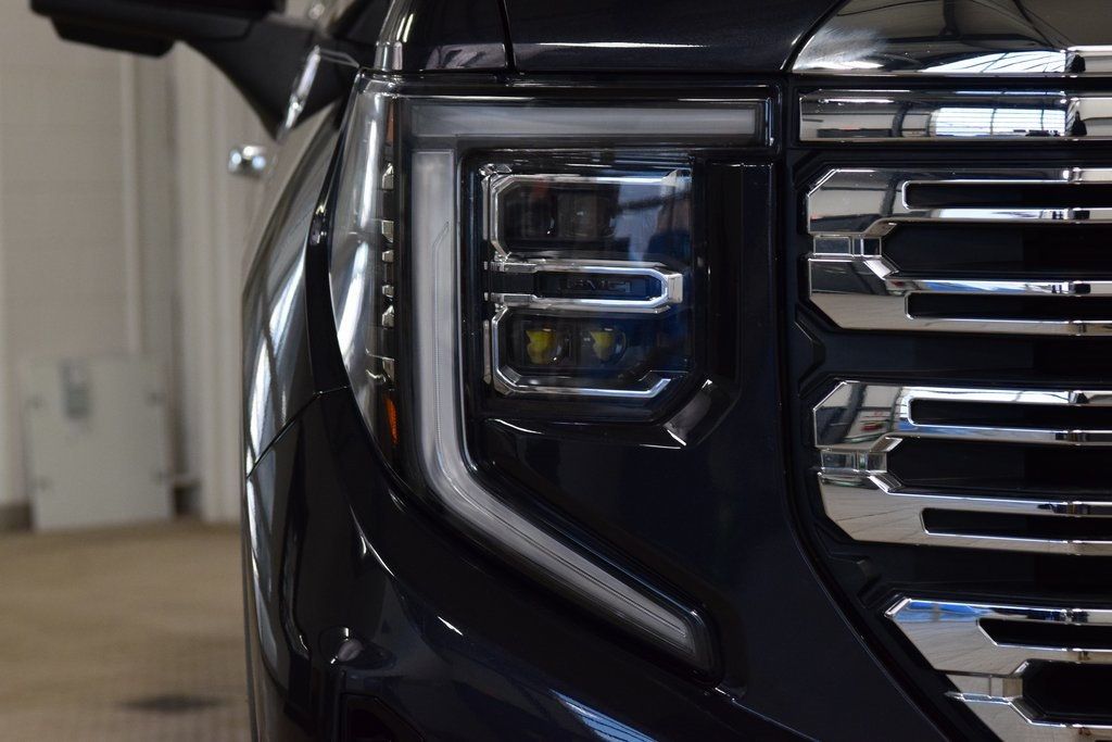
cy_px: 371
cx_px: 556
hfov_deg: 19.5
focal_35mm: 105
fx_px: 3244
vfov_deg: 13.0
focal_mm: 70
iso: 1600
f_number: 6.3
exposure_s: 1/125
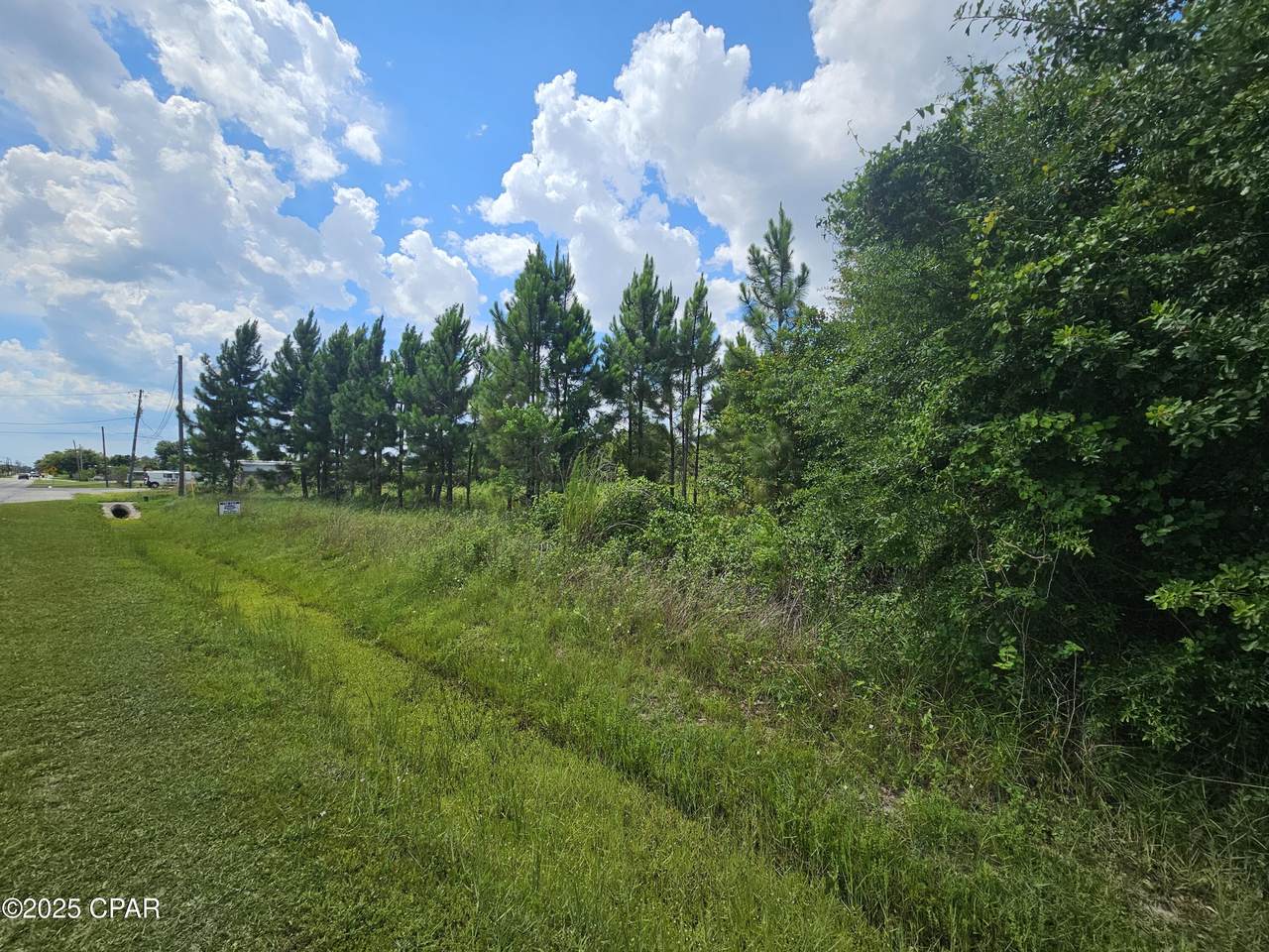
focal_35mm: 13
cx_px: 634
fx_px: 477
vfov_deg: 89.9
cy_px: 476
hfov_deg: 106.2
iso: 50
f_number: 2.2
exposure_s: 1/2993
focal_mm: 2.2
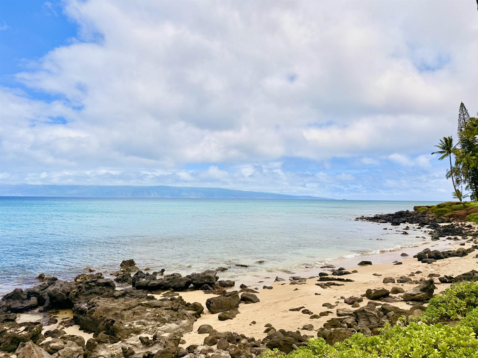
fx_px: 331
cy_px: 179
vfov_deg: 56.8
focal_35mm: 24
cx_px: 239
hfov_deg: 71.6
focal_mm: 6.76
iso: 80
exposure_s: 1/14286
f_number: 1.78
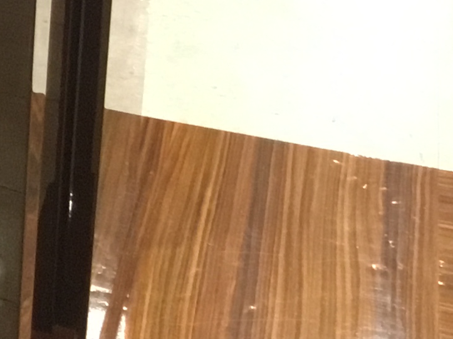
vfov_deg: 10.1
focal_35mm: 140
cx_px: -569
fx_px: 1832
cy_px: -215
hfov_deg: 11.9
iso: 160
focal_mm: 3.3
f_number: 2.4
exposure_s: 1/30
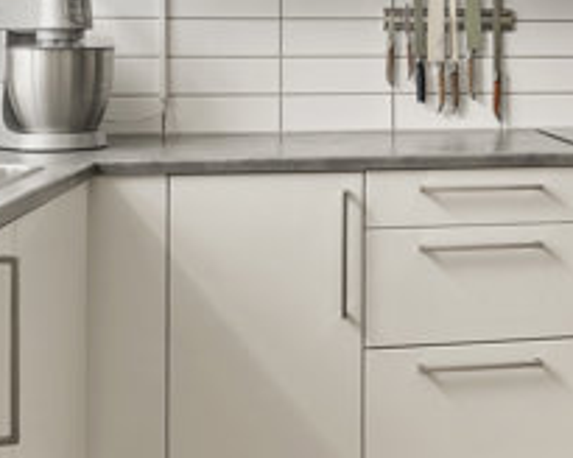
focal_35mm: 55
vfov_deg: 26.5
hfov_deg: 32.7
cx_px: 484
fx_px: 937
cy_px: 36
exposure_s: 1
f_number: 8
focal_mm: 13.4
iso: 200
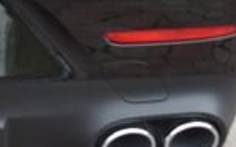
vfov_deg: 6.0
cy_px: -220
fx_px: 1350
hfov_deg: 9.4
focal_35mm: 210
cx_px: -231
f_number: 4.5
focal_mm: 30
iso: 500
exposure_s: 1/80
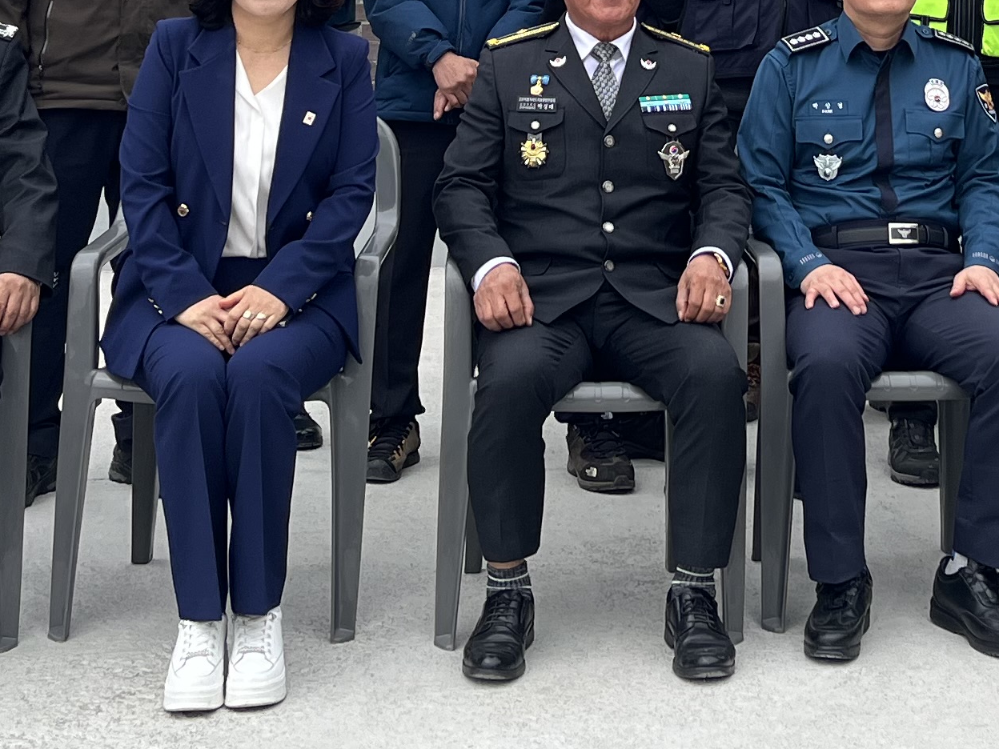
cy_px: -383
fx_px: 2424
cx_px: 780
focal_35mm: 84
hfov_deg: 23.0
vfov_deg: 16.1
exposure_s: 1/2222
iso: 50
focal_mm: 5.1
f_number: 1.6
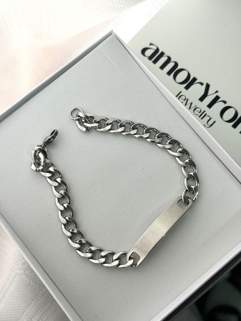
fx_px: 445
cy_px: 160
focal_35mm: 48
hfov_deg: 30.3
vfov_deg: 39.6
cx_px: 120
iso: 64
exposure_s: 1/100
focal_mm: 6.76
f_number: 1.78
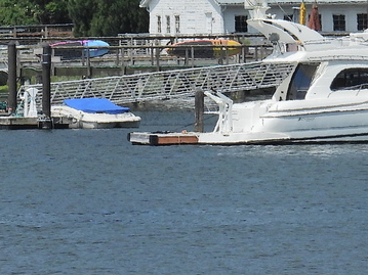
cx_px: -95
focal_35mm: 1428
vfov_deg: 1.0
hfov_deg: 1.4
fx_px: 15176
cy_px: -75
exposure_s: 1/1600
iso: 100
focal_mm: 71.4
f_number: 5
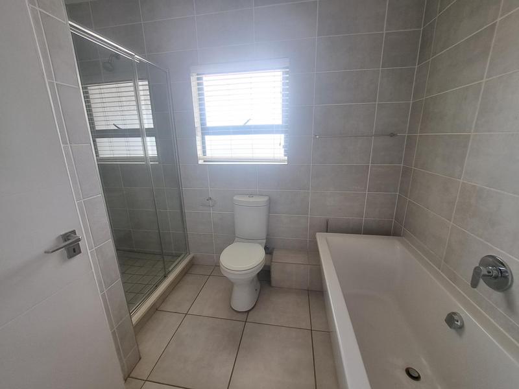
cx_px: 260
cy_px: 194
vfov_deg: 89.9
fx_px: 195
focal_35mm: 13
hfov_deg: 106.2
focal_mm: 1.74
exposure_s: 1/50
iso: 50
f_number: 2.2
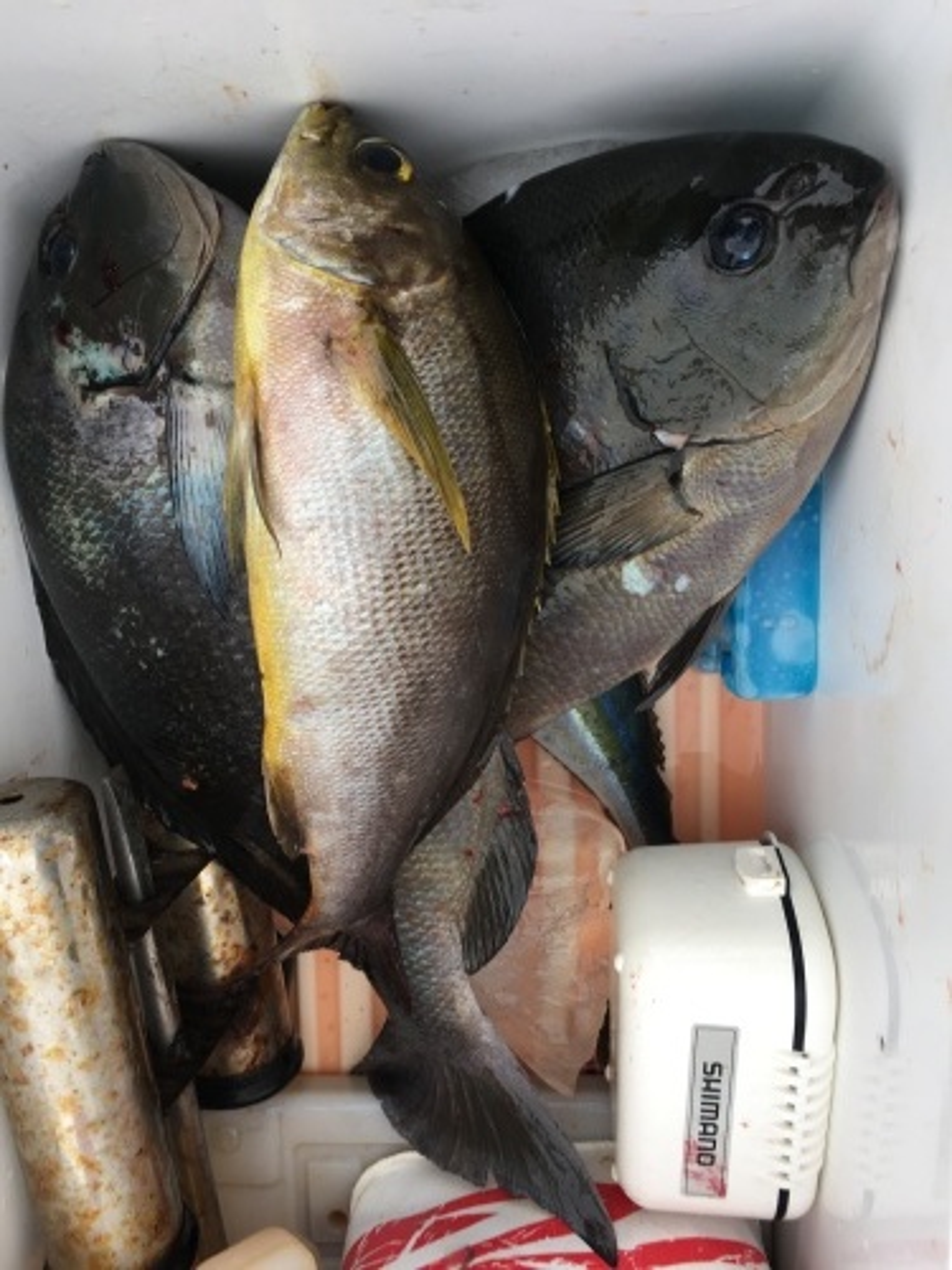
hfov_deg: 48.2
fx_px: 1063
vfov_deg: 61.7
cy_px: 635
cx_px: 476
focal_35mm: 29
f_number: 2.2
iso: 25
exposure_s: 1/129
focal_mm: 4.15
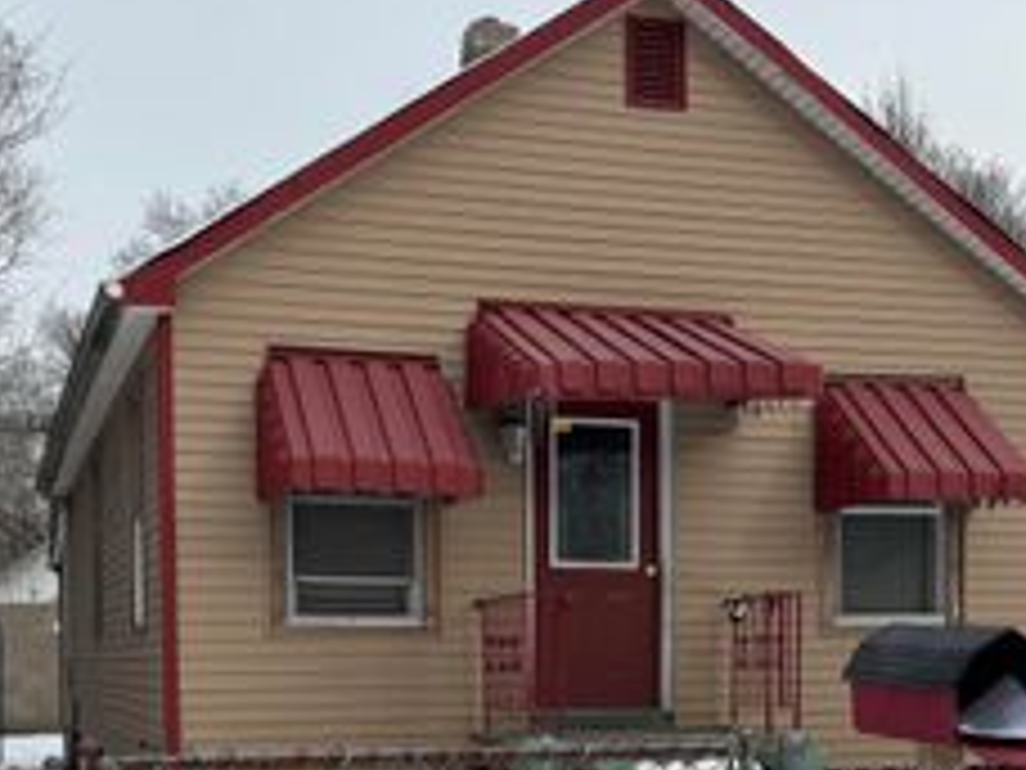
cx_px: 544
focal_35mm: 57
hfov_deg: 33.8
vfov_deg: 24.8
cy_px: 705
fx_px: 1689
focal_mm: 5.96
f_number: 1.6
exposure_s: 1/2398
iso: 50
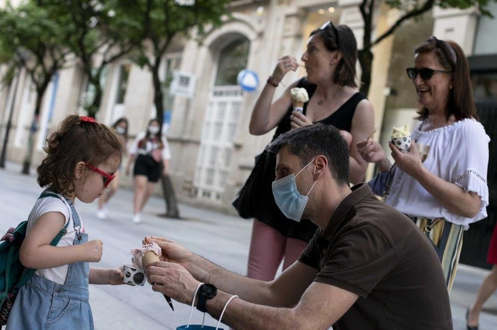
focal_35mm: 50
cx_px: 248
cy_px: 165
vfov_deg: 26.9
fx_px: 689
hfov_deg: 39.6
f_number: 3.5
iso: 320
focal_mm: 50
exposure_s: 1/1250
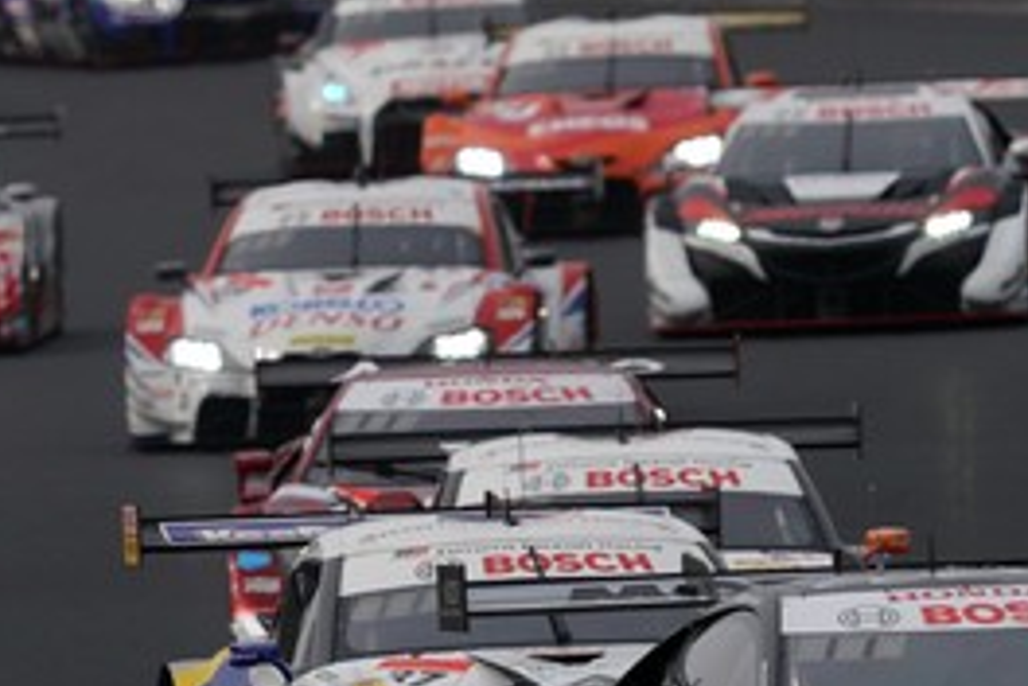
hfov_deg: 1.9
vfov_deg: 1.2
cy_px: 210
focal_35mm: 1110
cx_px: 323
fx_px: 31694
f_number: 6.3
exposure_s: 1/800
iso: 100
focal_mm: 407
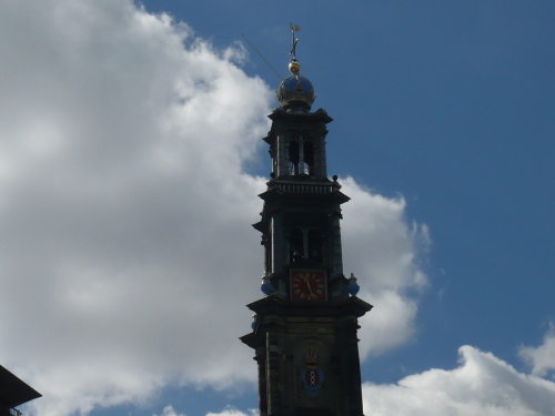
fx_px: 1443
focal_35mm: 90
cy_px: 208
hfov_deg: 21.8
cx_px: 278
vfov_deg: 16.4
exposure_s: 1/400
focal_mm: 10.9
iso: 100
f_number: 11
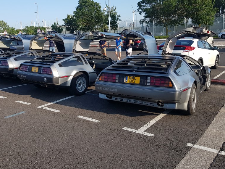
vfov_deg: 40.5
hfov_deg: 52.0
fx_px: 228
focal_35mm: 35
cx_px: 83
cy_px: 67
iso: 40
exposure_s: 1/1284
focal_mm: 4.2
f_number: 1.7
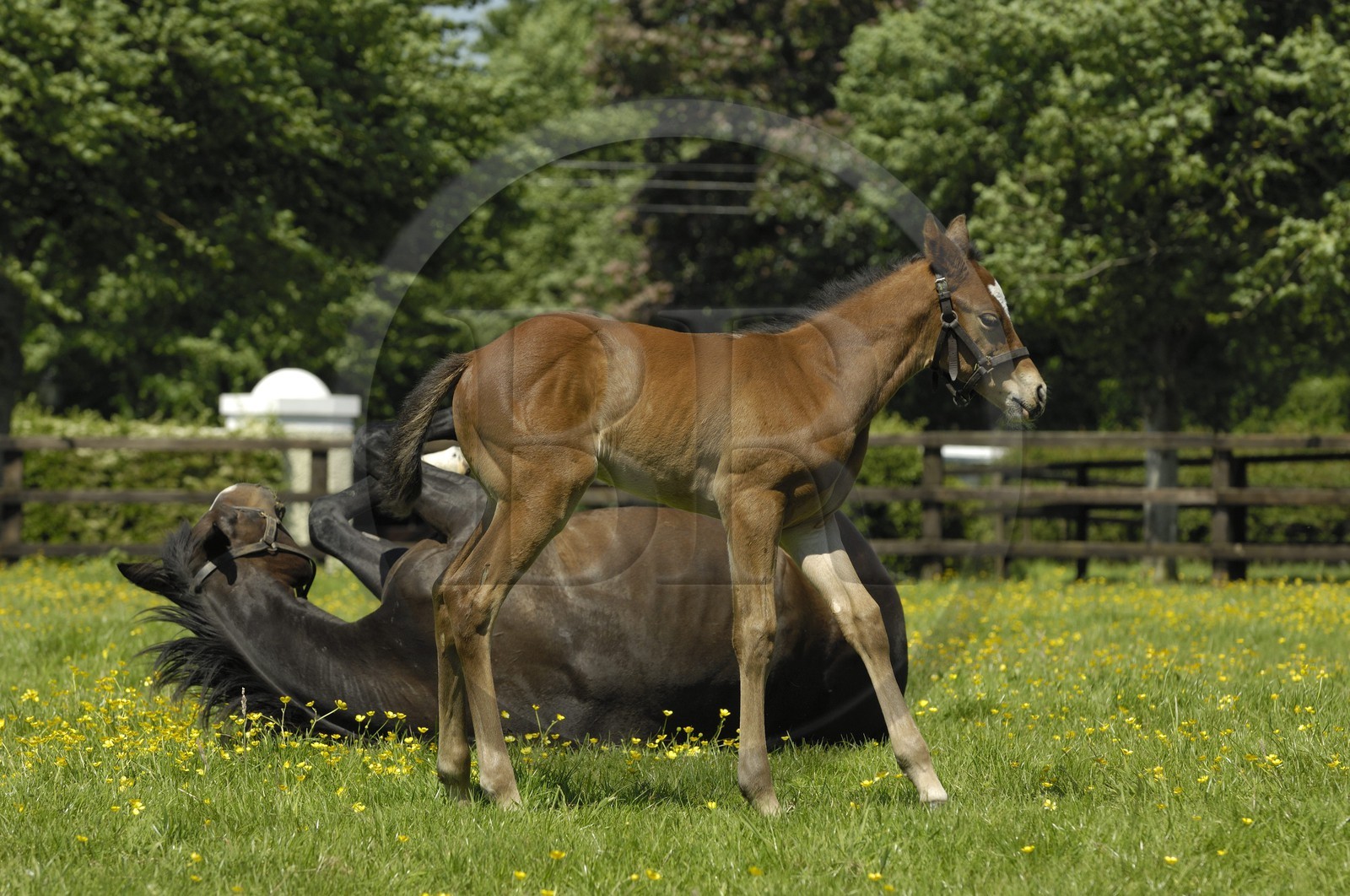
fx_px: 7302
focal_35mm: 195
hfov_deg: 10.6
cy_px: 448
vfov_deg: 7.0
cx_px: 675
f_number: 6
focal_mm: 130
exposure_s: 1/400
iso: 100
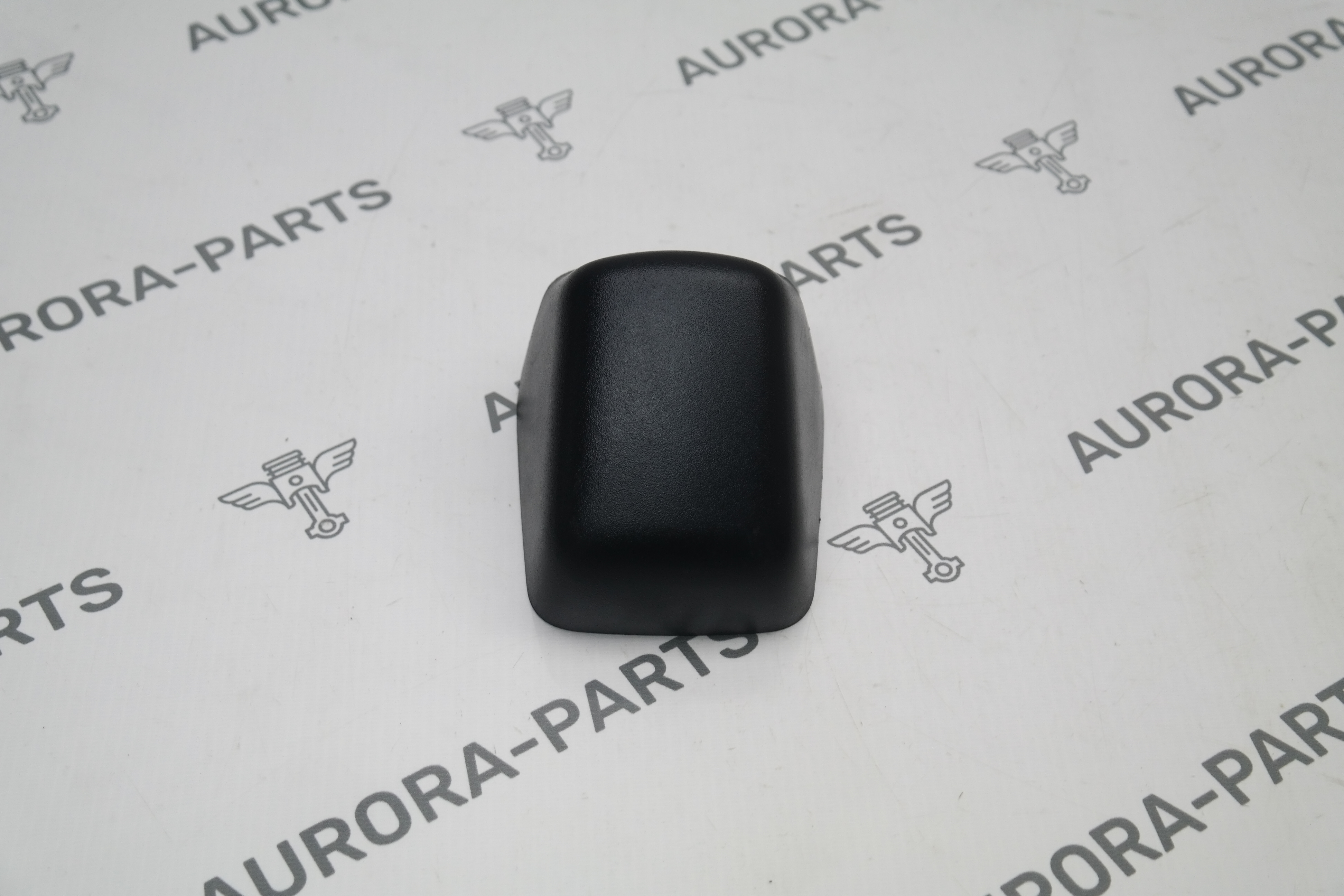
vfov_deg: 24.2
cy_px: 448
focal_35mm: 56
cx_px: 672
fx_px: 2091
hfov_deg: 35.6
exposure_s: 1/80
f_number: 4.5
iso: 200
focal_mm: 37
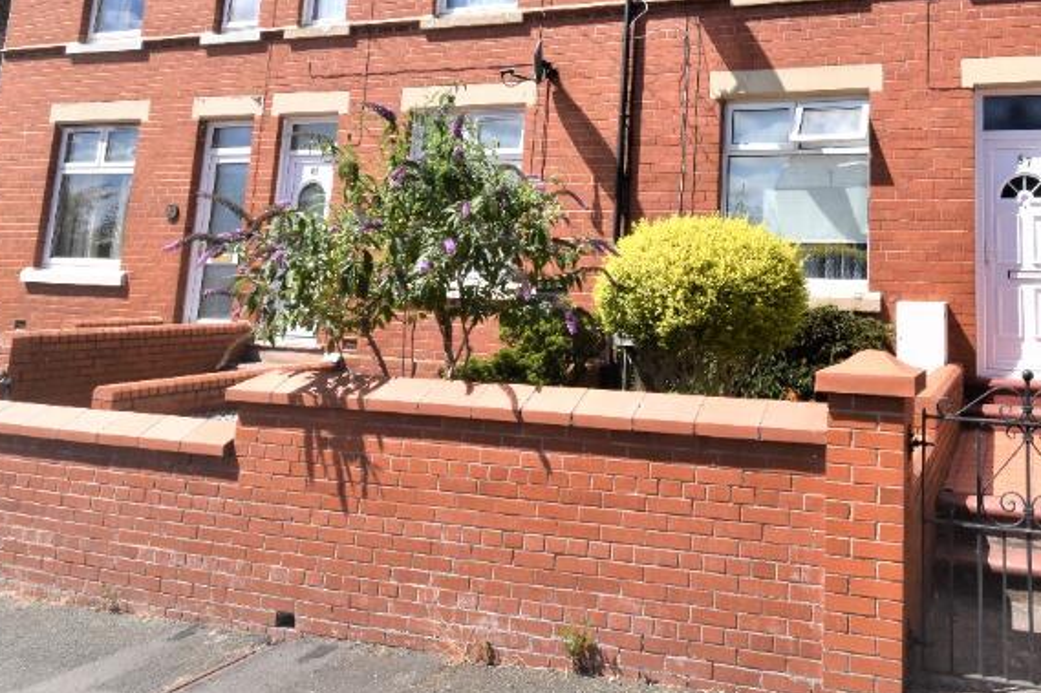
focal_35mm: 27
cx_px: 792
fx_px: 780
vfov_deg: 45.8
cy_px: 155
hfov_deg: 63.1
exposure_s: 1/800
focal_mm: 10
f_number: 14
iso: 800
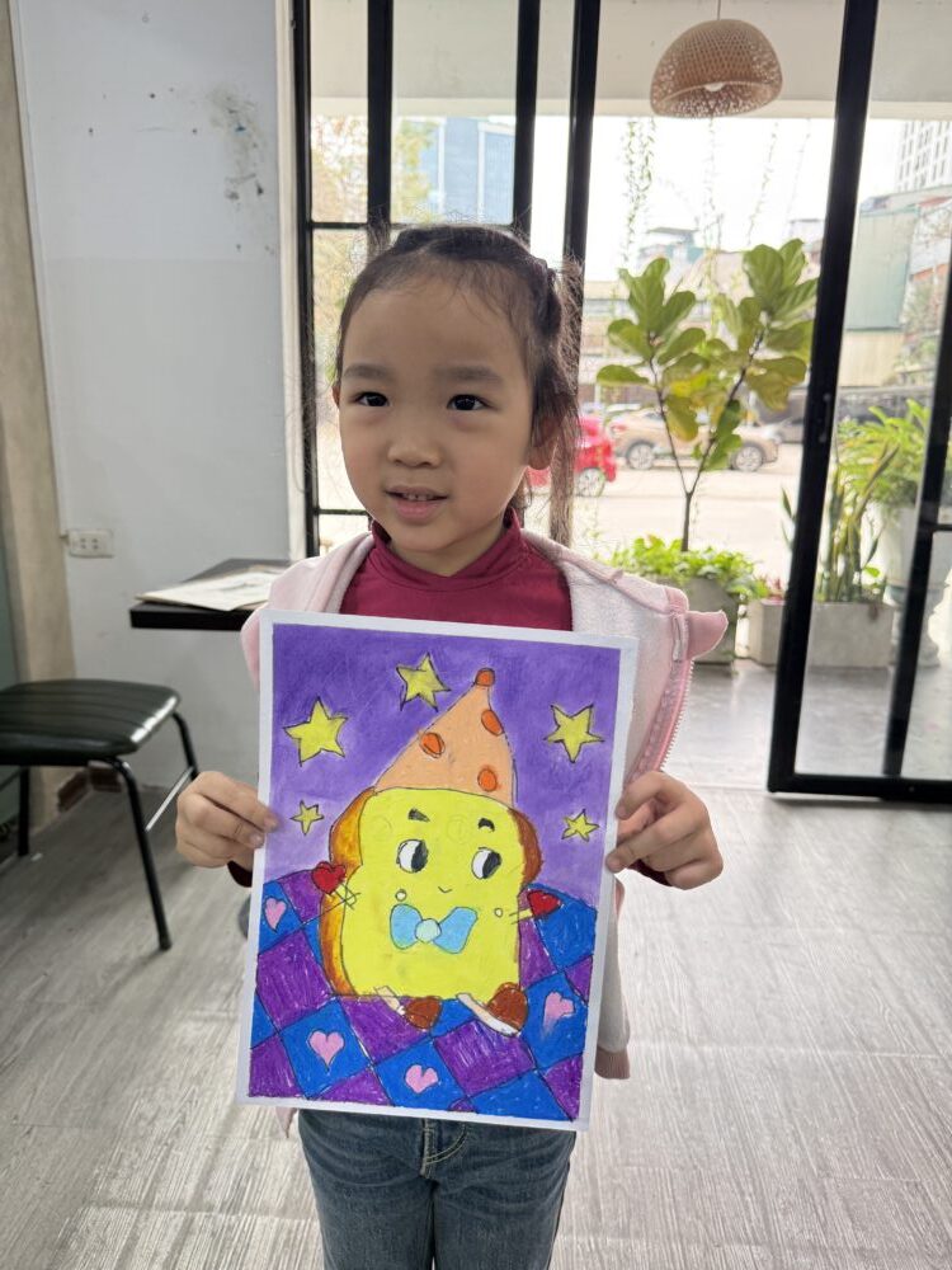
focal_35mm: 24
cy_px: 635
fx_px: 880
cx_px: 476
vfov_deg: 71.6
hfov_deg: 56.8
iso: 100
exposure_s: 1/243
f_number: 1.78
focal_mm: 6.76
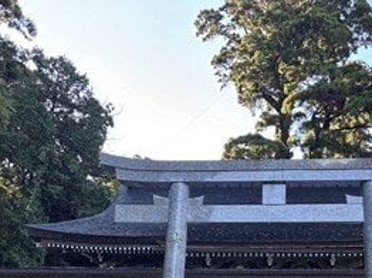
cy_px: 262
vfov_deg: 27.3
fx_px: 548
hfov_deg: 37.2
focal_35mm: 51
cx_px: 244
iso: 40
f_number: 1.6
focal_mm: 5.96
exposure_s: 1/121
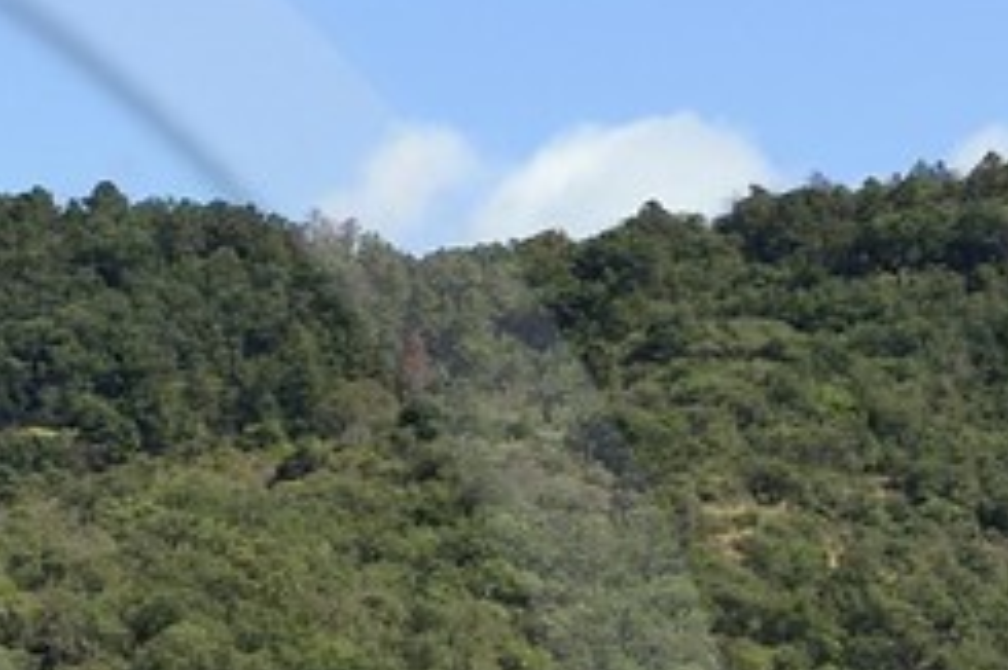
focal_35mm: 314
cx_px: -880
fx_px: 8786
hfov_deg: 6.4
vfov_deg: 4.3
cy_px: 1245
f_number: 13
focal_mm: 48
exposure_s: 1/320
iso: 200
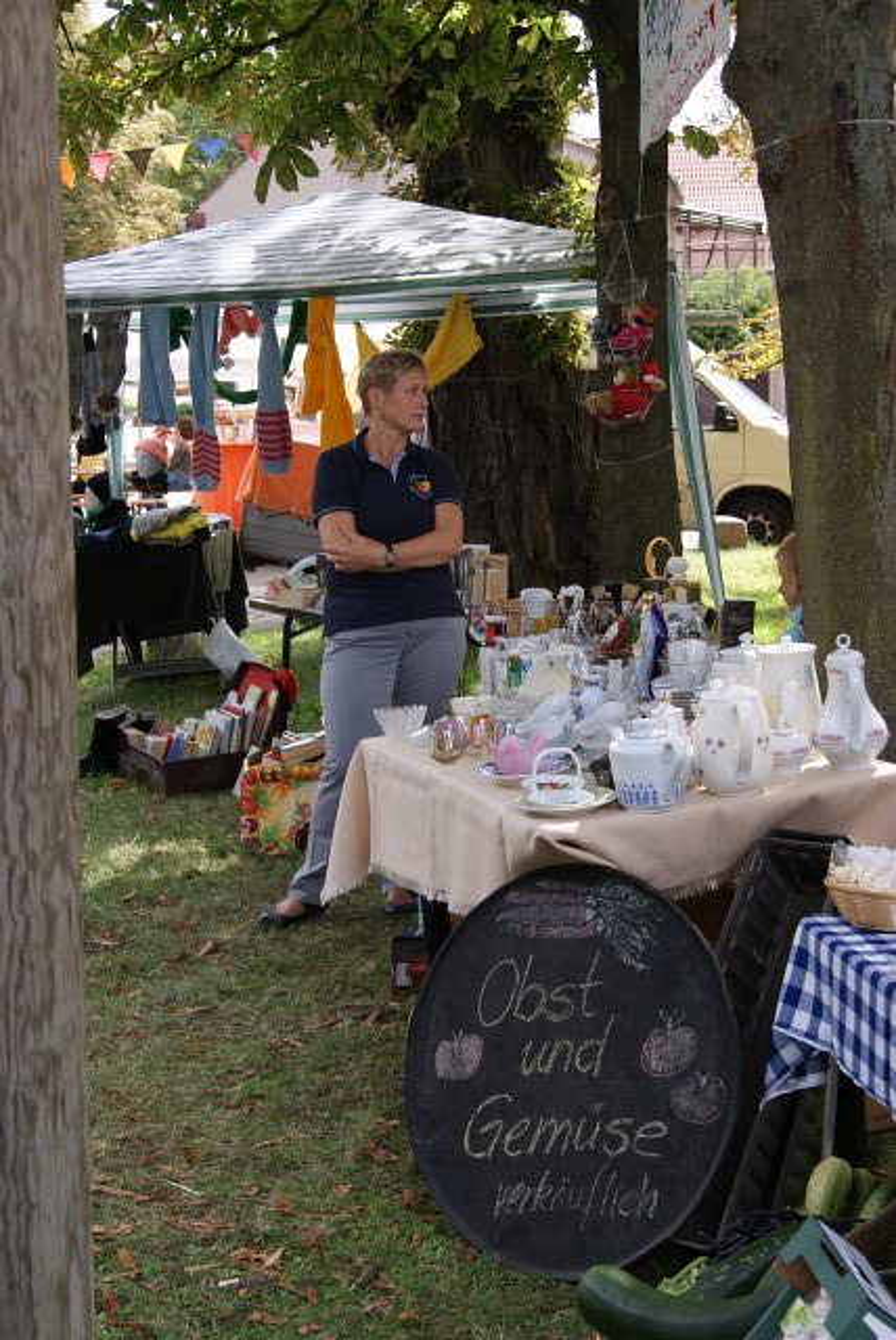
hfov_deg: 25.8
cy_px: 670
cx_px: 448
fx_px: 1956
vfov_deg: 37.8
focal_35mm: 52
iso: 100
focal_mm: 35
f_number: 5.6
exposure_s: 1/80
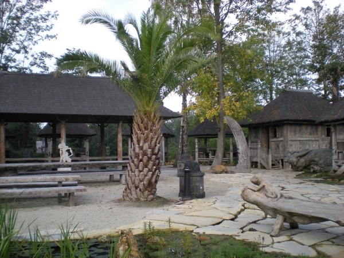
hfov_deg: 49.0
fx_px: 378
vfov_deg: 37.7
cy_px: 129
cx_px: 172
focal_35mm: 38
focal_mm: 6.3
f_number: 3.1
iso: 64
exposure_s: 1/277
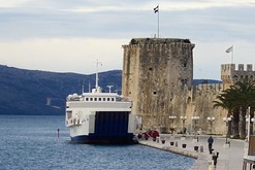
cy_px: 74
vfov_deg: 6.3
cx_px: 777
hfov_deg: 8.0
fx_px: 1559
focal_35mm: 220
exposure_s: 1/250
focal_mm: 34
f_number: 11
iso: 250
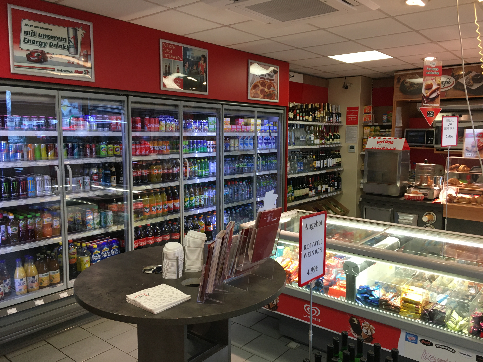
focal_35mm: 29
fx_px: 405
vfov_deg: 48.2
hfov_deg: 61.7
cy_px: 181
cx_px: 242
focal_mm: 4.15
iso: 50
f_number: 2.2
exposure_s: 1/33
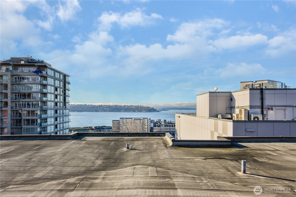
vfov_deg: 43.6
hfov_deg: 61.9
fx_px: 247
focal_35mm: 30
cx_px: 148
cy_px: 98
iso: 160
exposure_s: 1/500
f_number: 8
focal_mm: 20
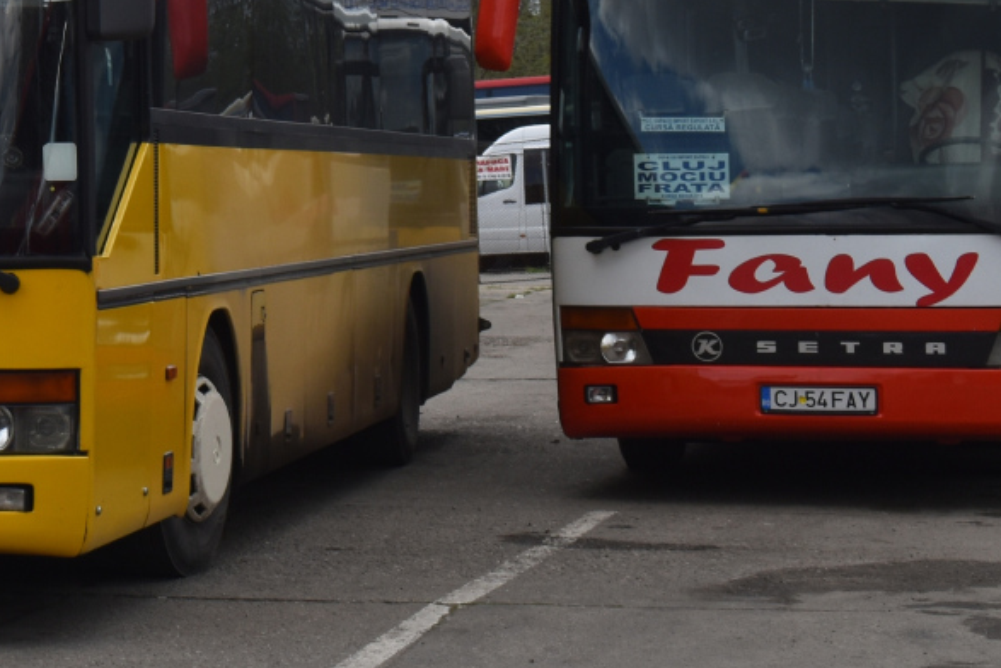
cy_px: 62
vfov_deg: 14.6
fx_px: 2587
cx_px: -89
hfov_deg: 20.9
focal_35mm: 93
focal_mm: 28
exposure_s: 1/323
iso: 100
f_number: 9
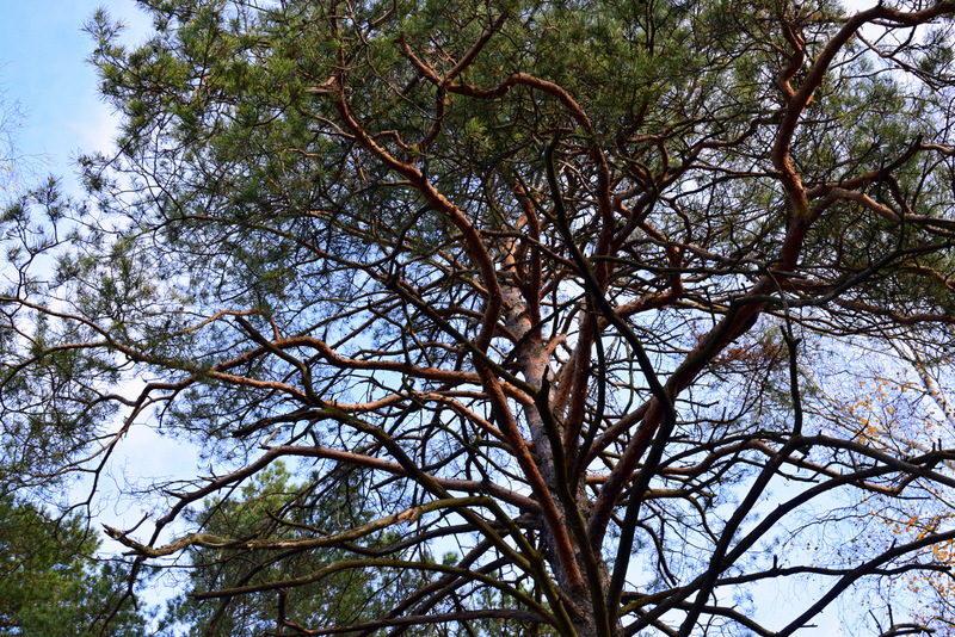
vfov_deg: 25.8
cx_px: 478
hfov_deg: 37.8
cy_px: 318
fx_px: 1393
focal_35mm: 52
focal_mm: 35
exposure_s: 1/100
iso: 400
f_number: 9
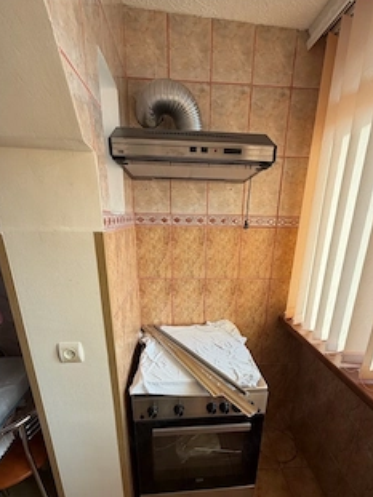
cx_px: 197
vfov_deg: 86.0
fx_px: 259
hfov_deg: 71.5
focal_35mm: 18
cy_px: 312
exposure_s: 1/121
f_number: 2.2
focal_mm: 2.22
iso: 50
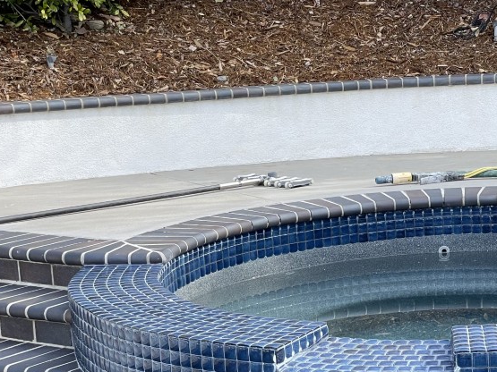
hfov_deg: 20.2
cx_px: 405
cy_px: 329
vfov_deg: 15.2
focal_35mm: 96
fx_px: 1378
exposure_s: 1/239
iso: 25
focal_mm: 6
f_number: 2
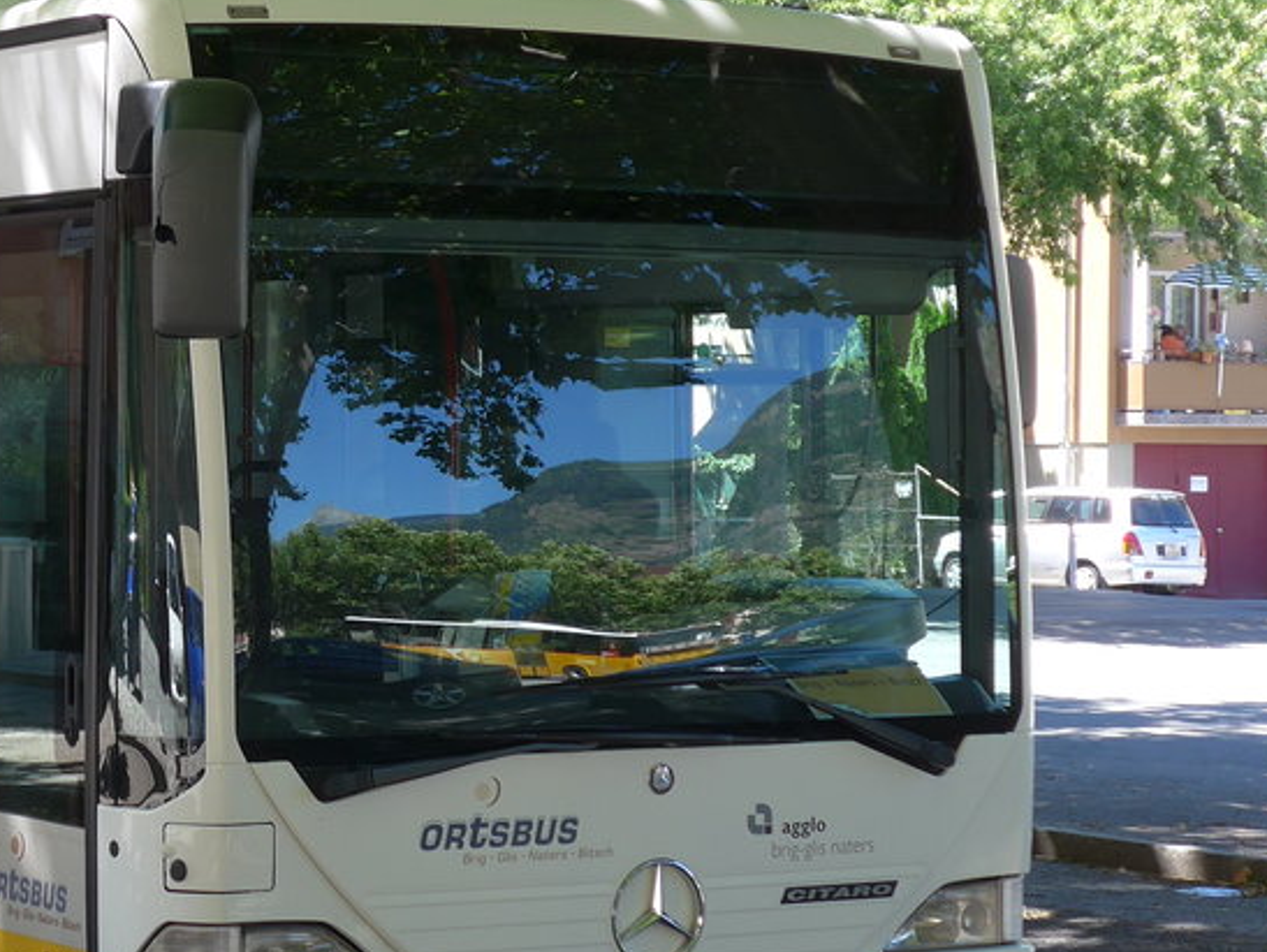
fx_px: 4175
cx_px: 169
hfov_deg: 17.1
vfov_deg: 13.0
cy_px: 412
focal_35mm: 114
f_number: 3.3
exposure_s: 1/125
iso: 80
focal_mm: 10.7
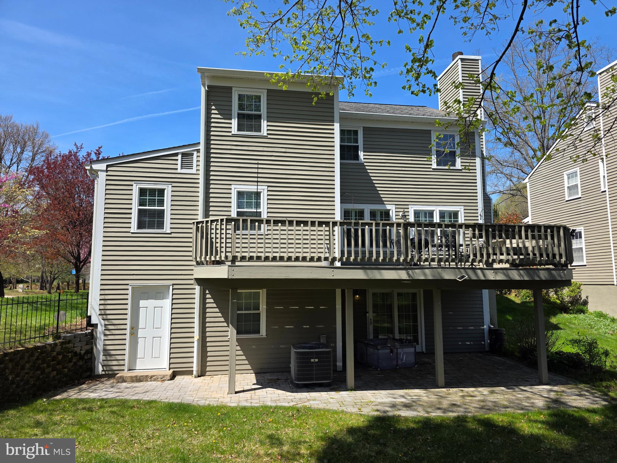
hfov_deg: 73.9
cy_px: 232
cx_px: 308
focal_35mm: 23
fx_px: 410
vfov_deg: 58.9
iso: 80
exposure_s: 1/3707
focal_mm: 6.3
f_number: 1.7
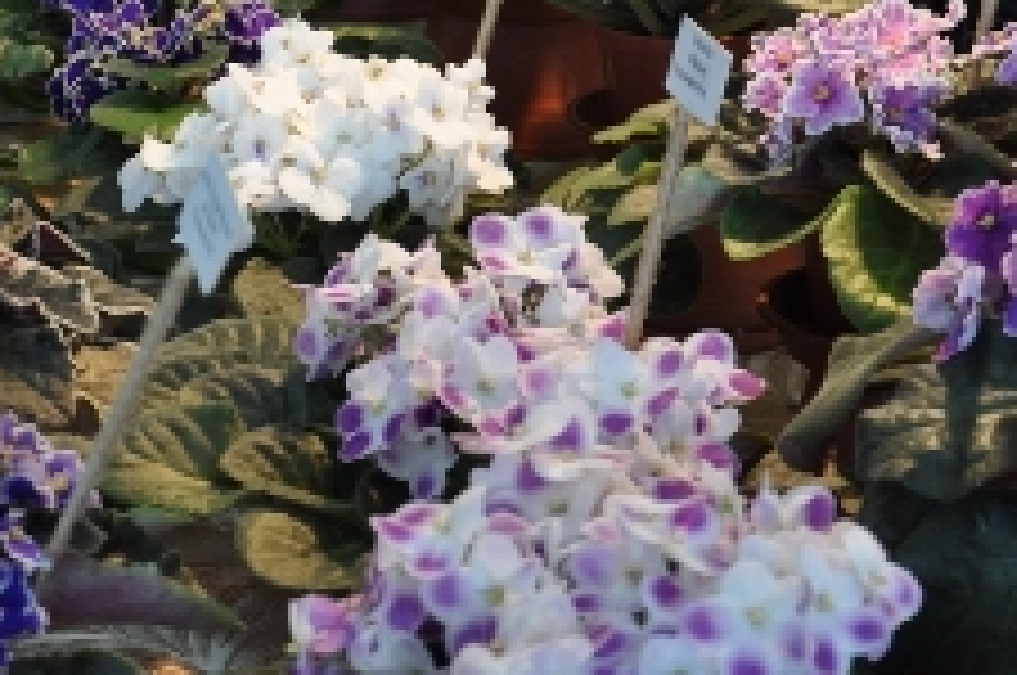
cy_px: 158
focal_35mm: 104
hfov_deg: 19.6
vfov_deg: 13.1
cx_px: 328
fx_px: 2934
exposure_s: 1/60
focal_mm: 35
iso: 500
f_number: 4.5
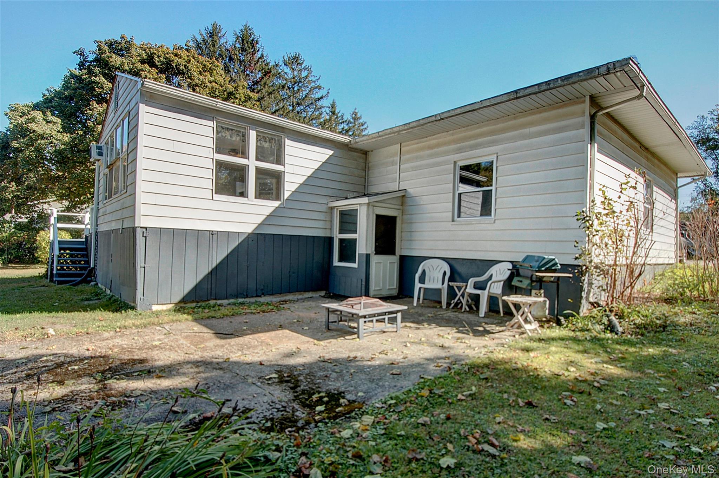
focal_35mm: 15
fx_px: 299
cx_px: 360
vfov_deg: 77.2
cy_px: 239
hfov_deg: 100.4
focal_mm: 10
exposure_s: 1/20
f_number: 14
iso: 200
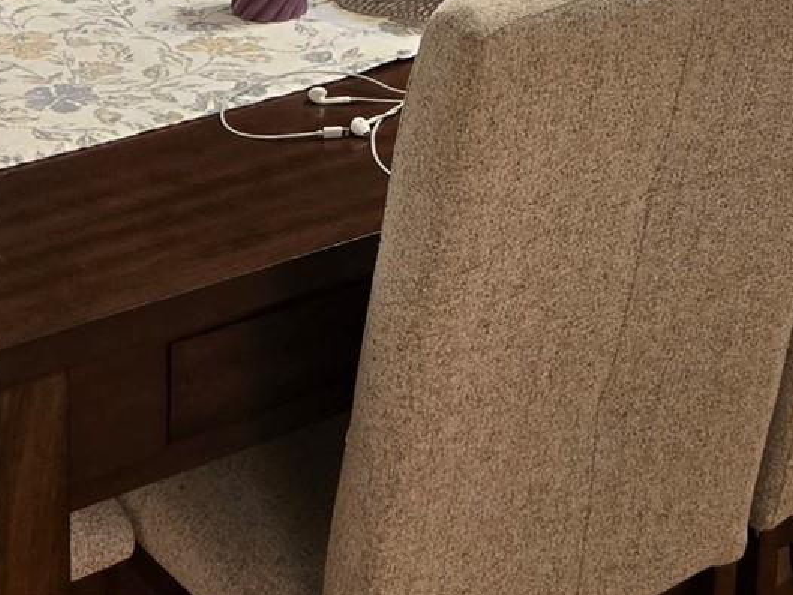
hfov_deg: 22.0
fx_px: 2039
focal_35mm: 89
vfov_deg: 15.0
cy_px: -370
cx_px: 361
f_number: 1.8
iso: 320
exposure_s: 1/120
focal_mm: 5.4
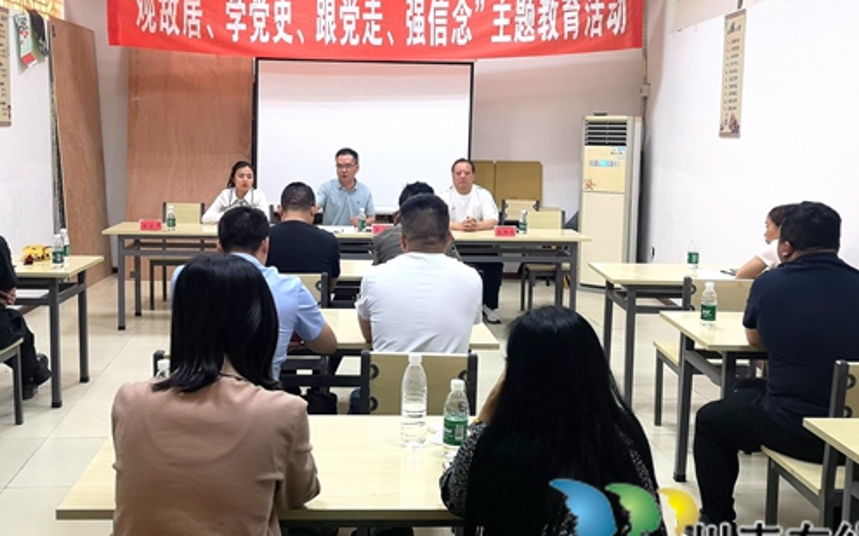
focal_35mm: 37
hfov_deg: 52.6
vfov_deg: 34.3
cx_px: 373
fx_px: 866
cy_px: 217
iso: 400
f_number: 1.8
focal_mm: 3.95
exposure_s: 1/24
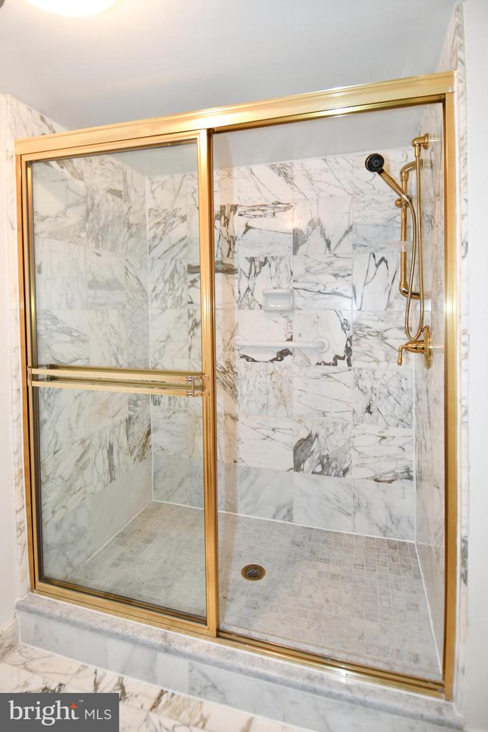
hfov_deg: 67.4
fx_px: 366
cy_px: 366
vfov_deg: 90.0
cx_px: 244
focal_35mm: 18
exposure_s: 1/60
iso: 560
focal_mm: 12
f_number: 4
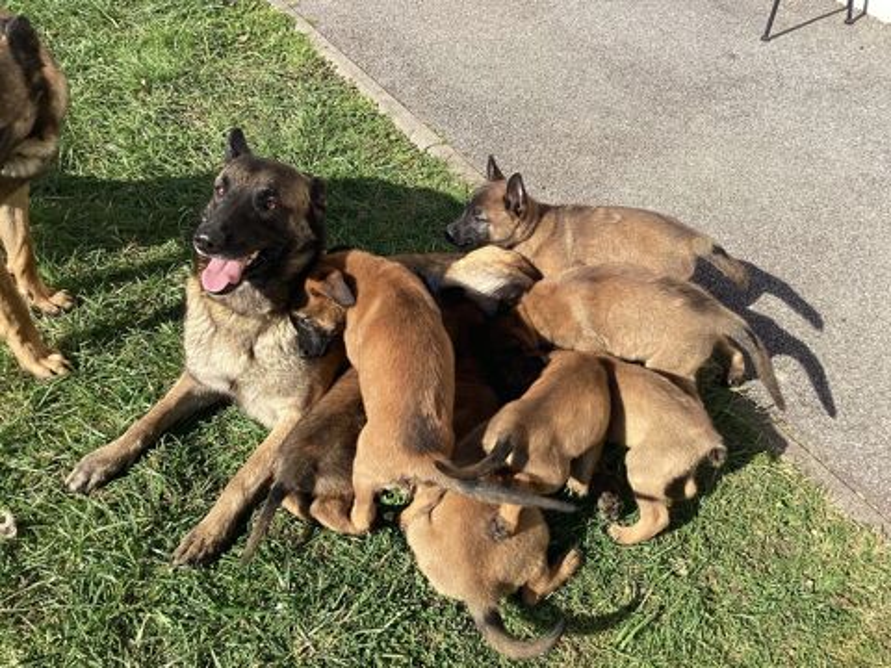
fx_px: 798
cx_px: 446
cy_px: 334
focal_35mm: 31
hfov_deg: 58.4
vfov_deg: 45.4
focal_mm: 3.3
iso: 25
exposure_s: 1/754
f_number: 2.4
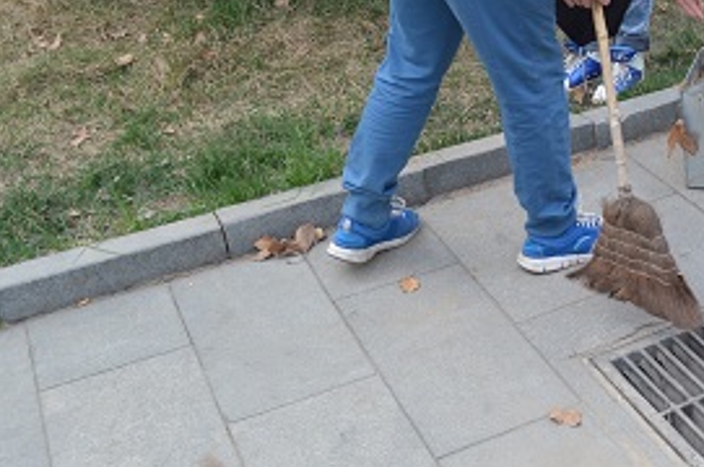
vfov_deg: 24.5
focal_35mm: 54
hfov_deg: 34.1
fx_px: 1055
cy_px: 75
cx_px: 683
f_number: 5.6
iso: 110
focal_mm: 18
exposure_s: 1/125
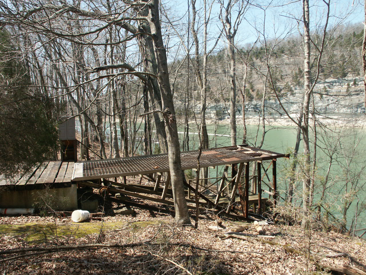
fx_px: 296
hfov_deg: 63.4
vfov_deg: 49.7
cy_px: 138
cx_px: 183
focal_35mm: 28
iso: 100
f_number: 5.6
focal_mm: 7.27
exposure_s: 1/250
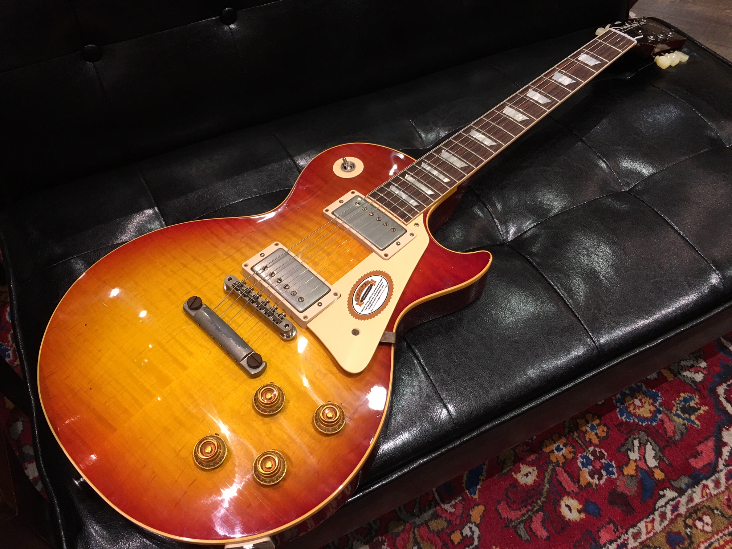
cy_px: 274
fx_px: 613
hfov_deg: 61.7
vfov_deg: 48.2
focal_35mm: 29
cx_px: 366
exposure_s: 1/30
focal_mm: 4.15
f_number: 2.2
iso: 80
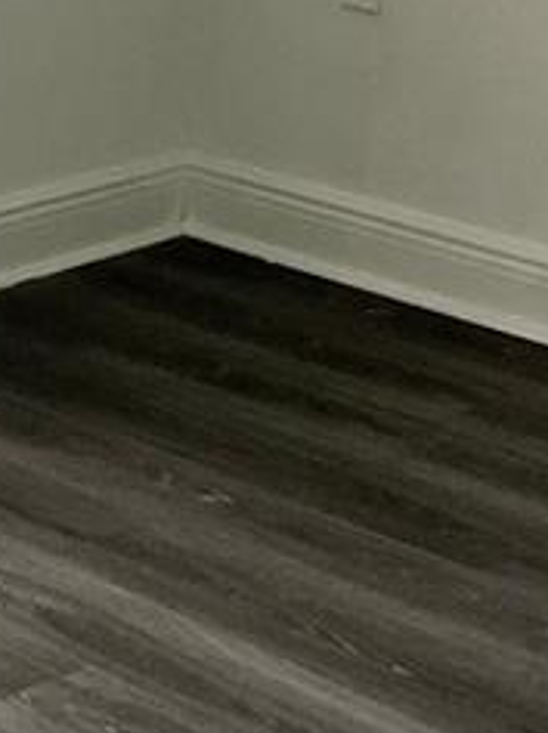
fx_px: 3005
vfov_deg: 13.8
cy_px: 139
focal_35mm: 142
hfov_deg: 9.9
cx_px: -433
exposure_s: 1/121
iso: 80
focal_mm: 3.99
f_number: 1.8
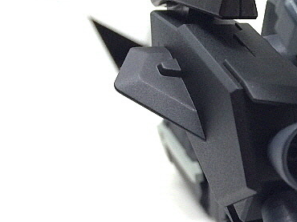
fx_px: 626
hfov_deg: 24.3
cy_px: 188
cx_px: 354
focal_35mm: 73
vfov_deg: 19.9
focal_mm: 4.12
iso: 80
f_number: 2.2
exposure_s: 1/30
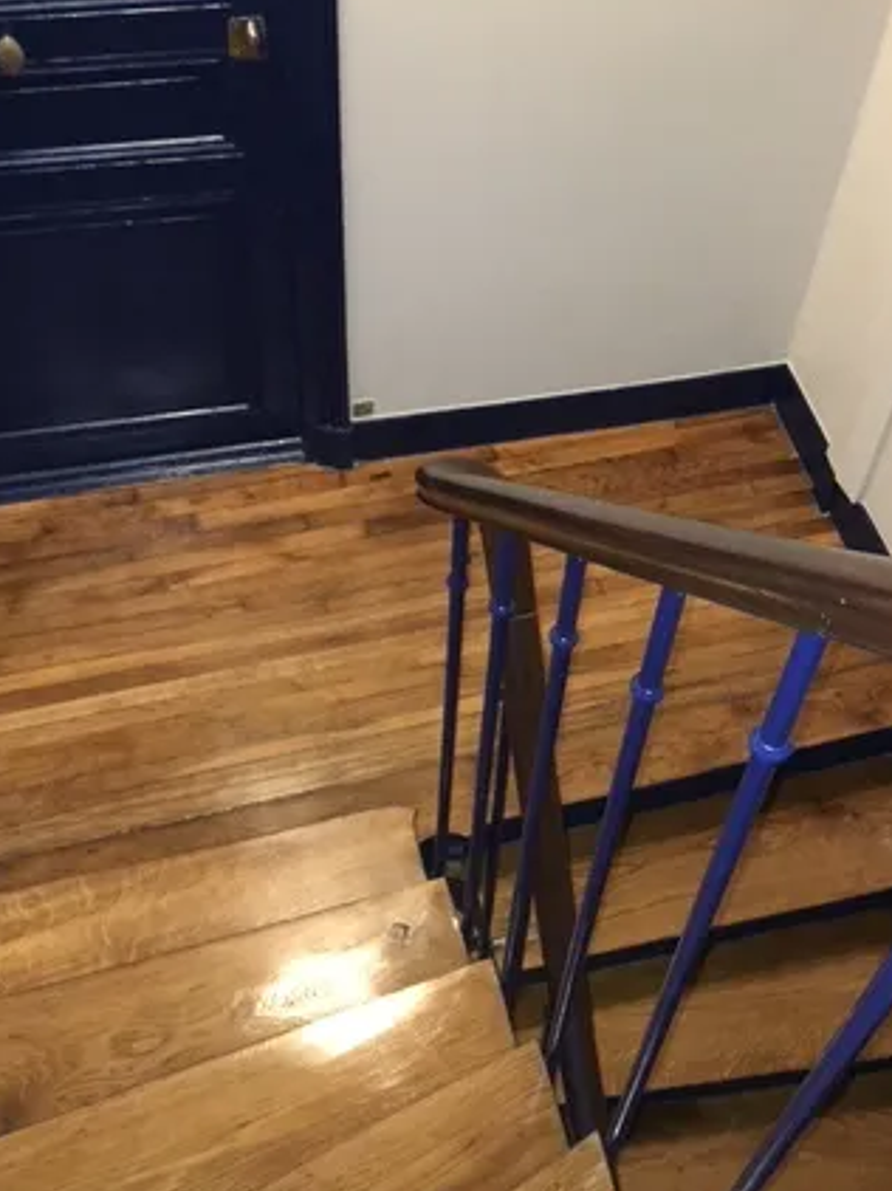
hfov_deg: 32.8
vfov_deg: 42.9
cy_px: 643
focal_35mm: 44
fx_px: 1513
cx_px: 528
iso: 250
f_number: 2.2
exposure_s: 1/17
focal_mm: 4.15
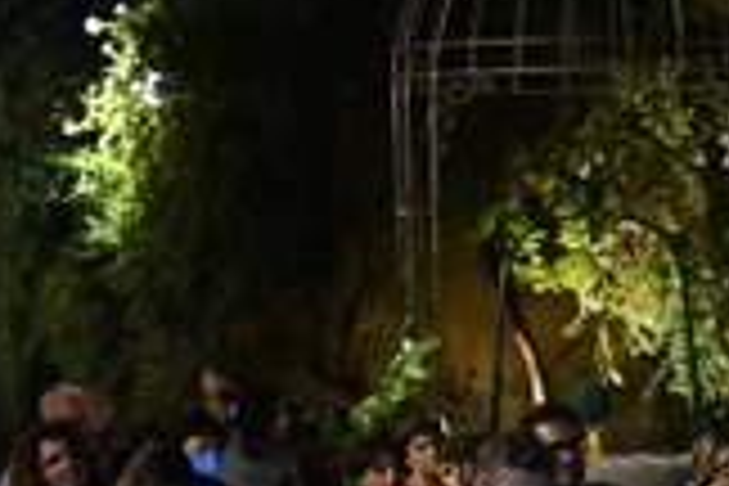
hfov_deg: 10.0
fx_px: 4090
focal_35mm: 202
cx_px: 909
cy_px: 421
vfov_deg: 6.8
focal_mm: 34
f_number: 4.5
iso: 12800
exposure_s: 1/60
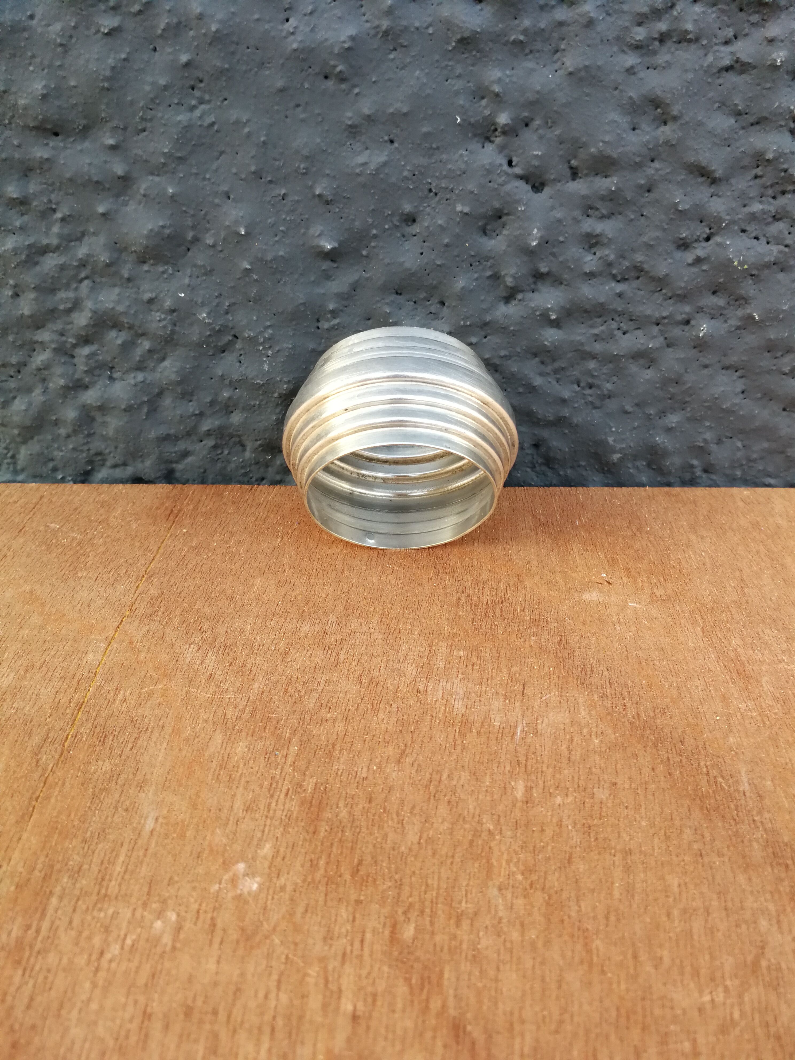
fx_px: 827
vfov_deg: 65.3
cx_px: 398
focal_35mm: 27
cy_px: 530
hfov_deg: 51.4
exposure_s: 1/50
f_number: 2.2
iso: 125
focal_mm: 3.95
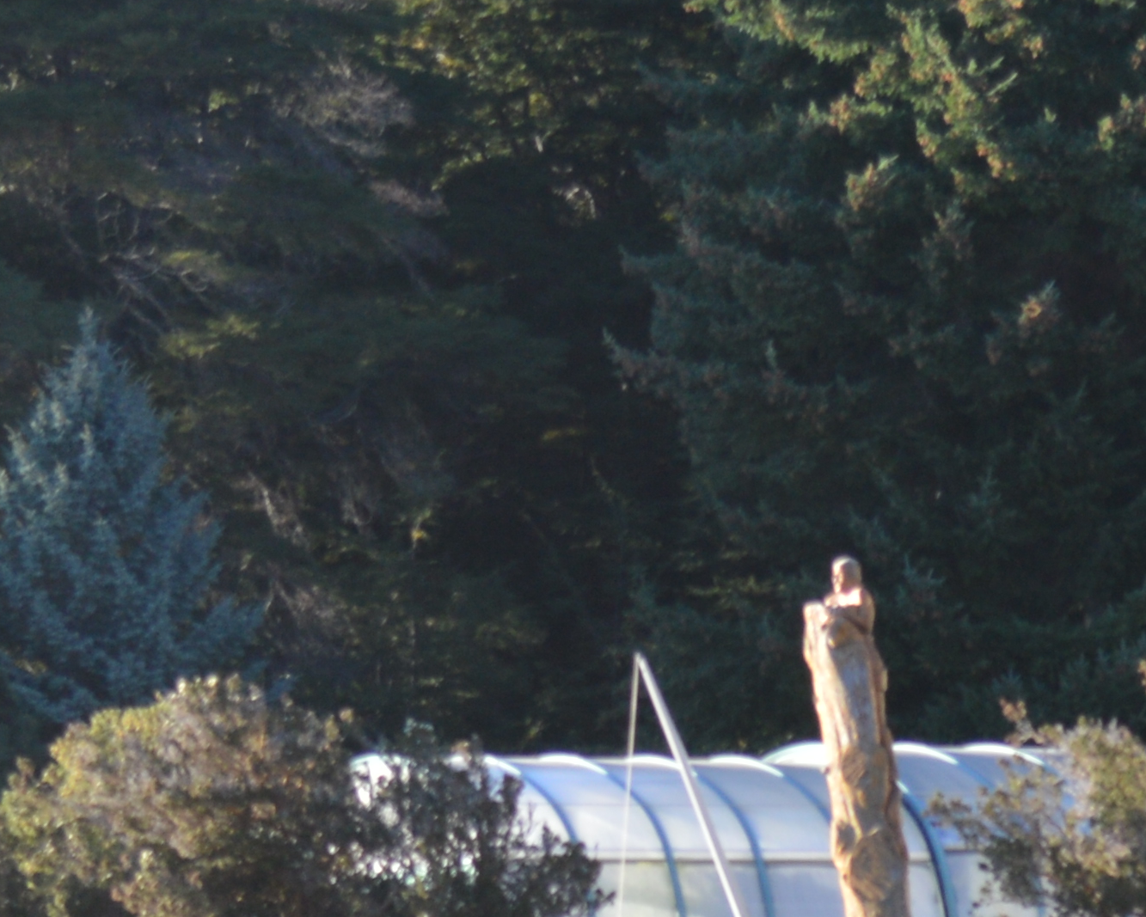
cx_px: 697
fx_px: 7535
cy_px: 1433
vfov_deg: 6.9
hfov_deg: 8.7
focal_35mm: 222
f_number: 5.6
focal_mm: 35
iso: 160
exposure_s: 1/125
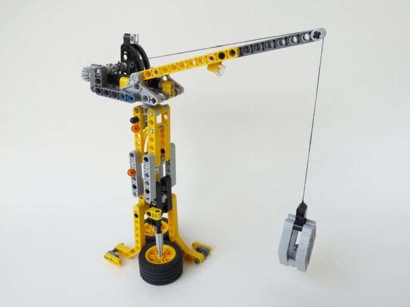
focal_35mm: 27
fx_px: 320
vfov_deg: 51.4
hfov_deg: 65.3
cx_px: 205
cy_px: 154
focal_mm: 4.8
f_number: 6.3
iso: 100
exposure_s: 1/80
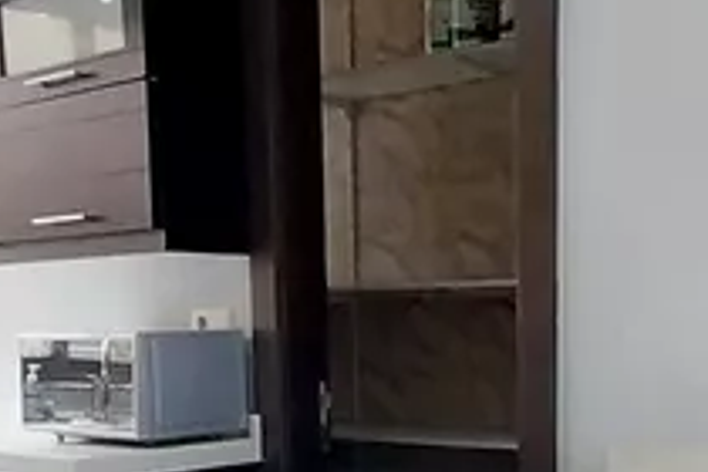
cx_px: 464
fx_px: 1180
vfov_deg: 21.4
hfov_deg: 33.2
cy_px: 523
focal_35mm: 60
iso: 125
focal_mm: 1.3
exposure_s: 1/50
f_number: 2.2
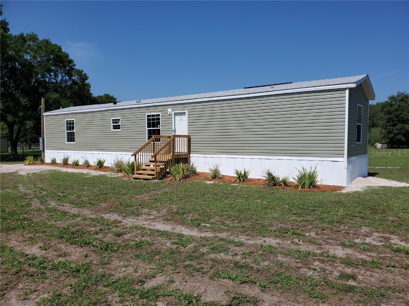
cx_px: 204
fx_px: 307
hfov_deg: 67.3
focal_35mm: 26
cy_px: 153
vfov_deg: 53.1
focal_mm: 4.3
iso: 50
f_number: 2.4
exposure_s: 1/2912
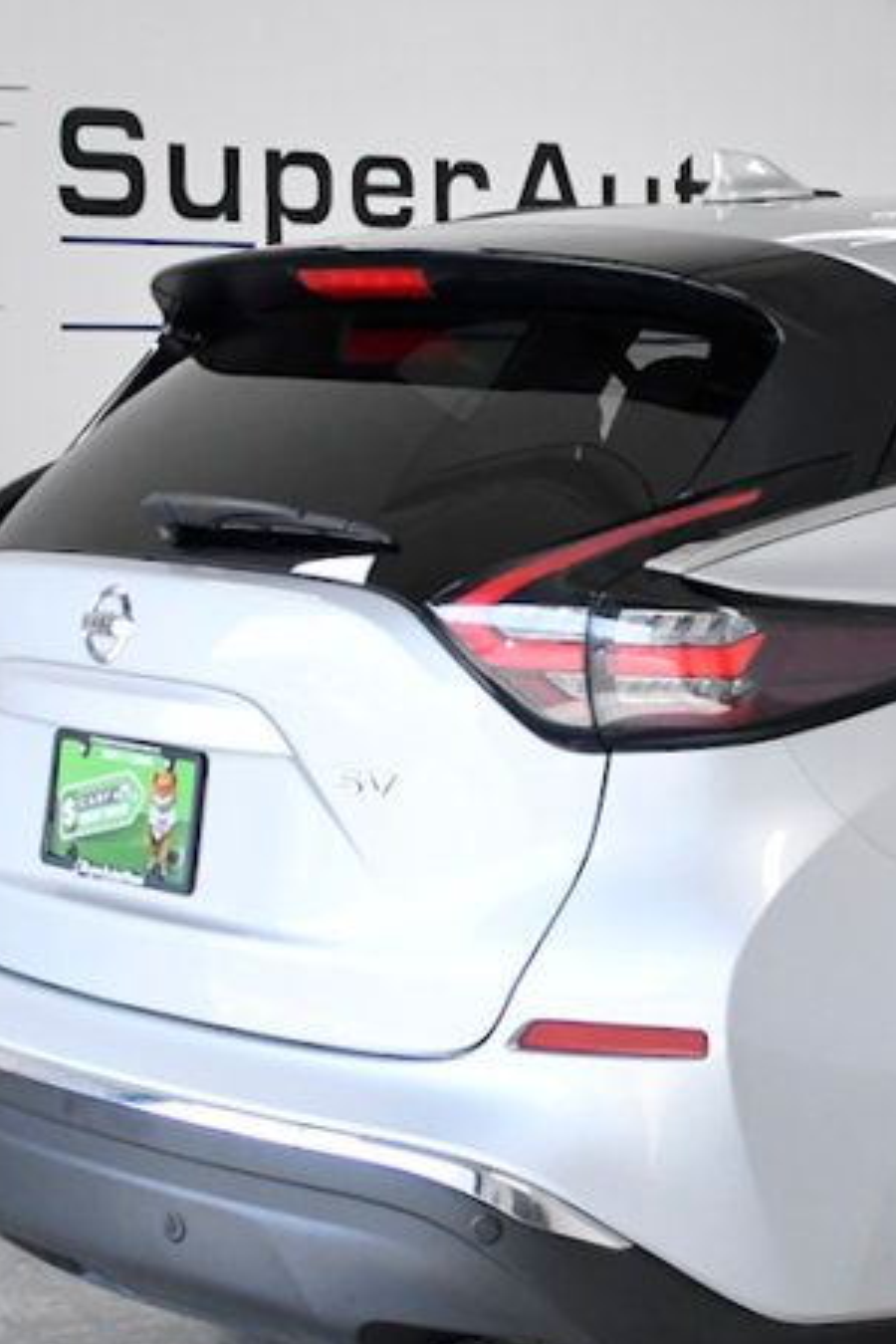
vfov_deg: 24.8
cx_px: 1168
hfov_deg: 15.8
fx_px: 3061
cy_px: 727
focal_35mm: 82
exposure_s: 1/4000
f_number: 3.5
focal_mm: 24
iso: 2500
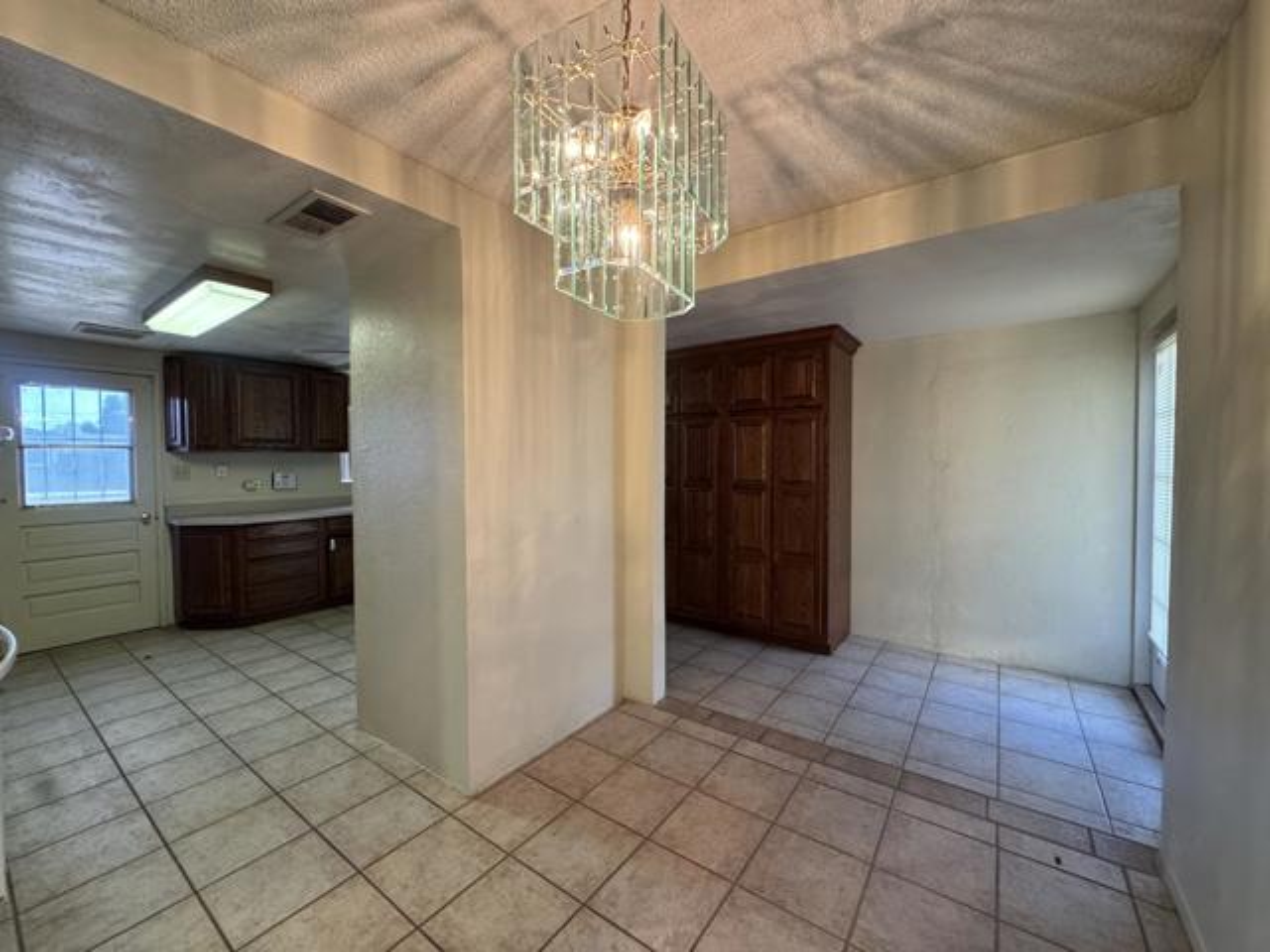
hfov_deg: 102.1
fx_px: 514
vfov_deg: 85.7
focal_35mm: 14
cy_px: 476
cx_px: 635
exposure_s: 1/60
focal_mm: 2.22
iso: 400
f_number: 2.2
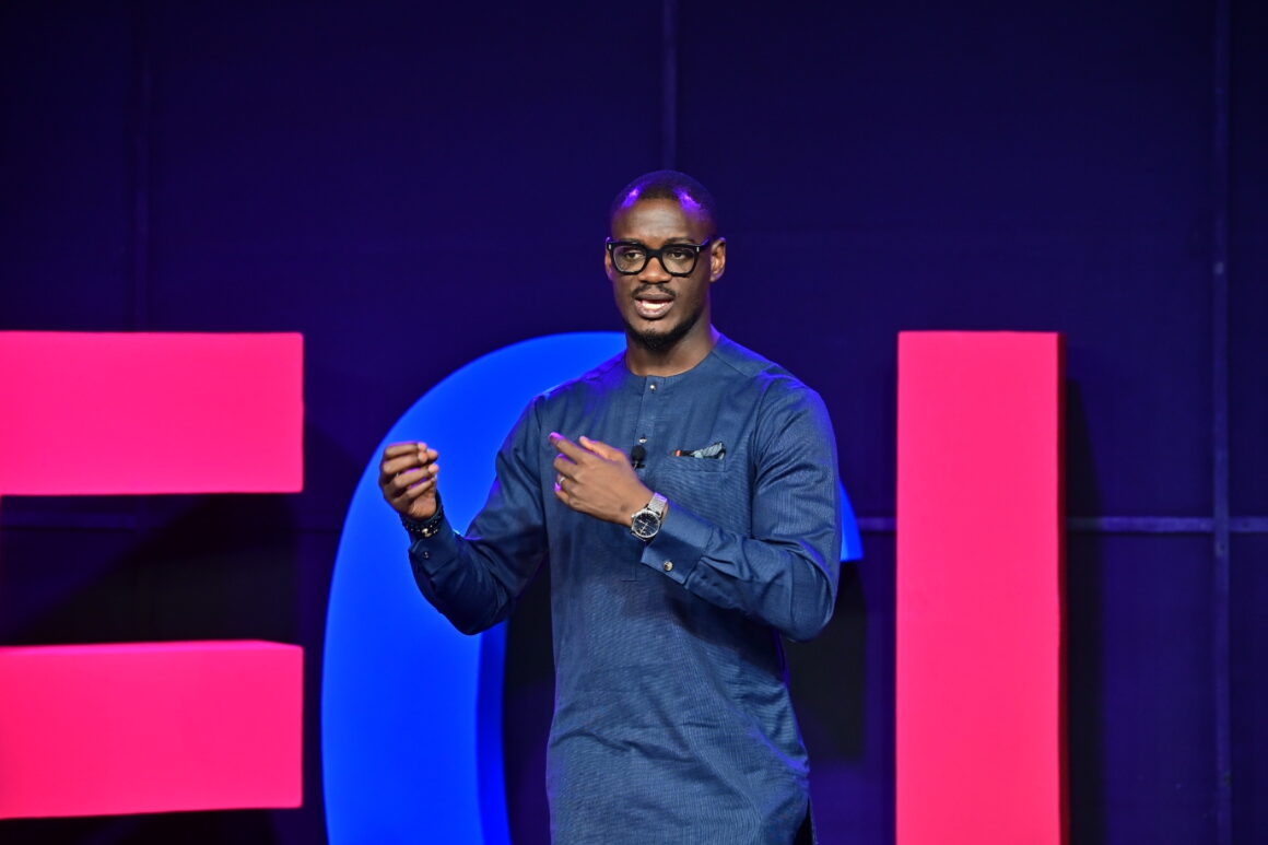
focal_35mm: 125
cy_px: 422
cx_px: 634
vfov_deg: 11.0
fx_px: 4402
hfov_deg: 16.4
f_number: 4.5
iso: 640
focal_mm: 125
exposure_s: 1/250
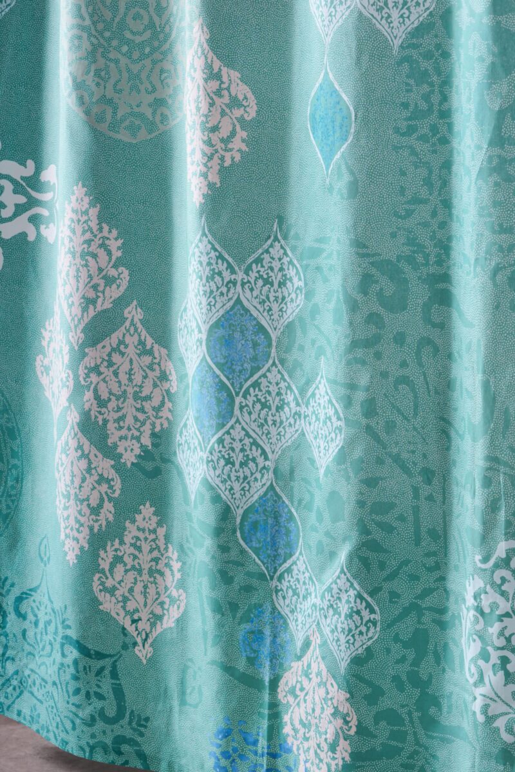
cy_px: 386
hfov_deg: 13.0
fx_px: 2253
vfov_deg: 19.5
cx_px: 258
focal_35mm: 105
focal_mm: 105
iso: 100
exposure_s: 1/160
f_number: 11
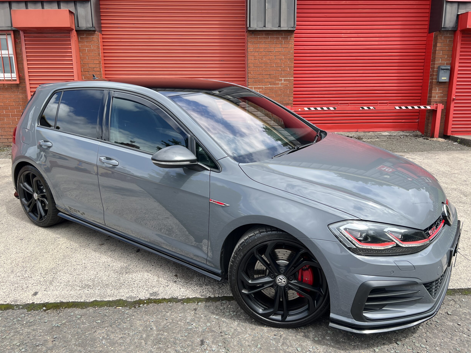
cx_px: 233
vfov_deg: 51.4
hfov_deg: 65.3
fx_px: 367
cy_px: 178
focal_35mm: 27
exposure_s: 1/974
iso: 50
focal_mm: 5.7
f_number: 1.5
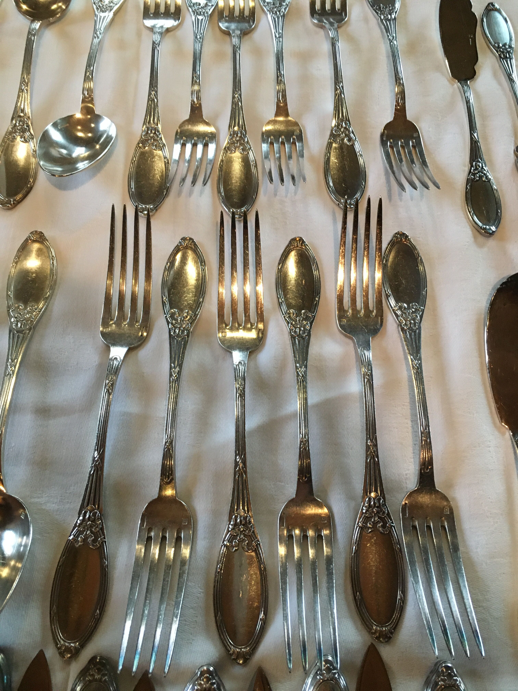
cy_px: 346
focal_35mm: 29
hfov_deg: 48.2
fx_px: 579
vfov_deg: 61.7
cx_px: 259
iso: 250
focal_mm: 4.15
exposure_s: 1/33
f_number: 2.2
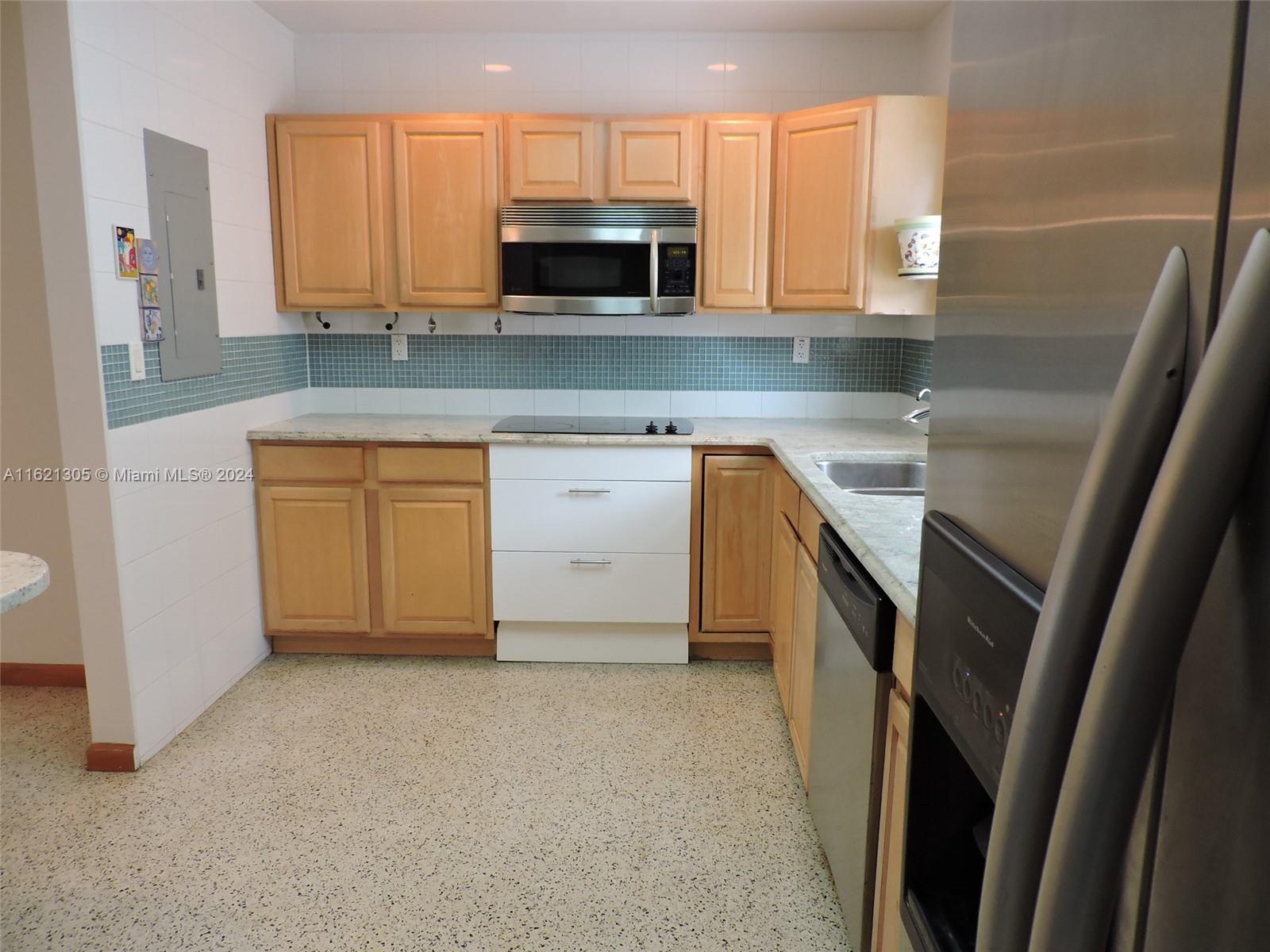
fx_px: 881
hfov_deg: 71.6
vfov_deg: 56.8
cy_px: 476
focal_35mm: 24
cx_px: 635
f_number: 3
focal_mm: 4.3
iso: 220
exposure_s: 1/30
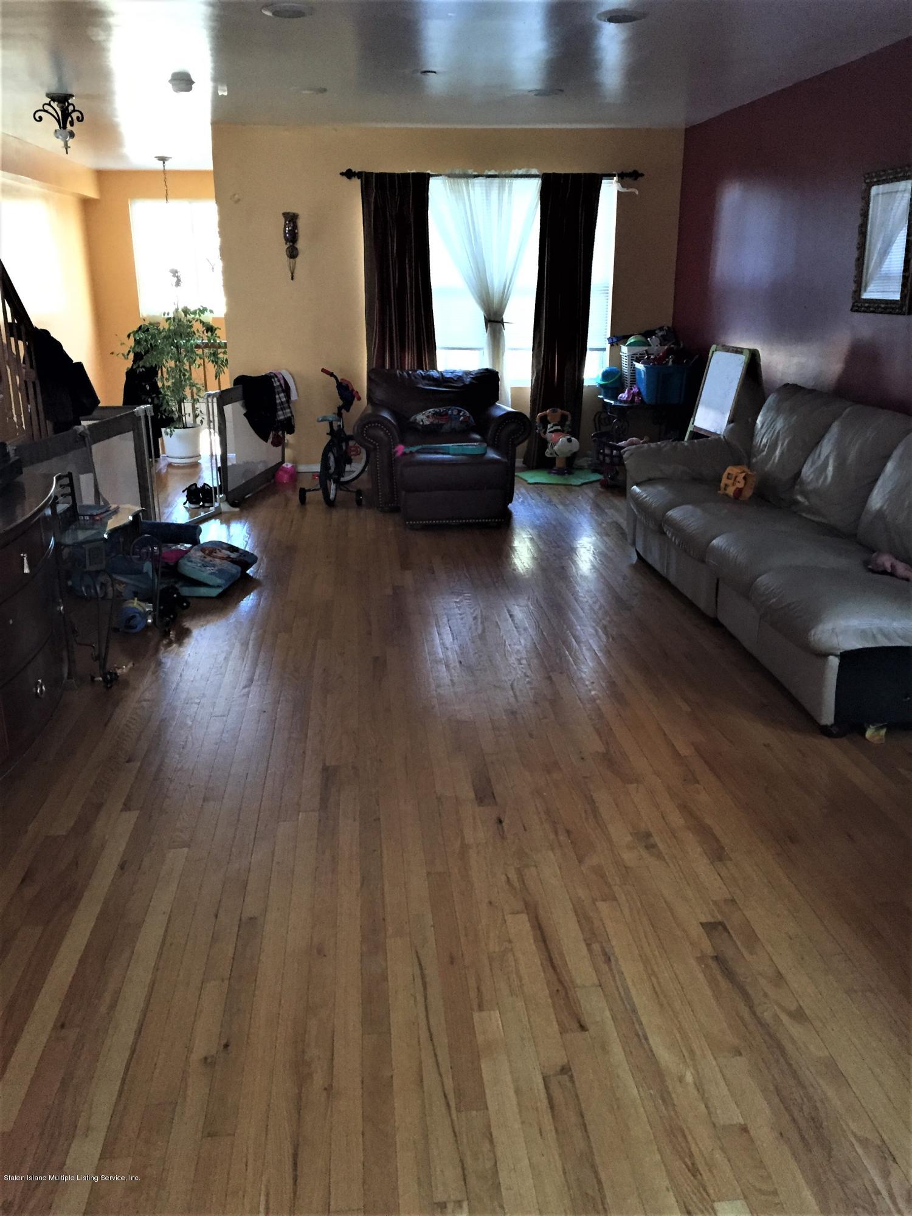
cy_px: 608
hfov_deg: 48.2
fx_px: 1019
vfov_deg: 61.7
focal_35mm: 29
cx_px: 456
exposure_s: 1/30
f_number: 2.2
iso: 200
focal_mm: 4.15
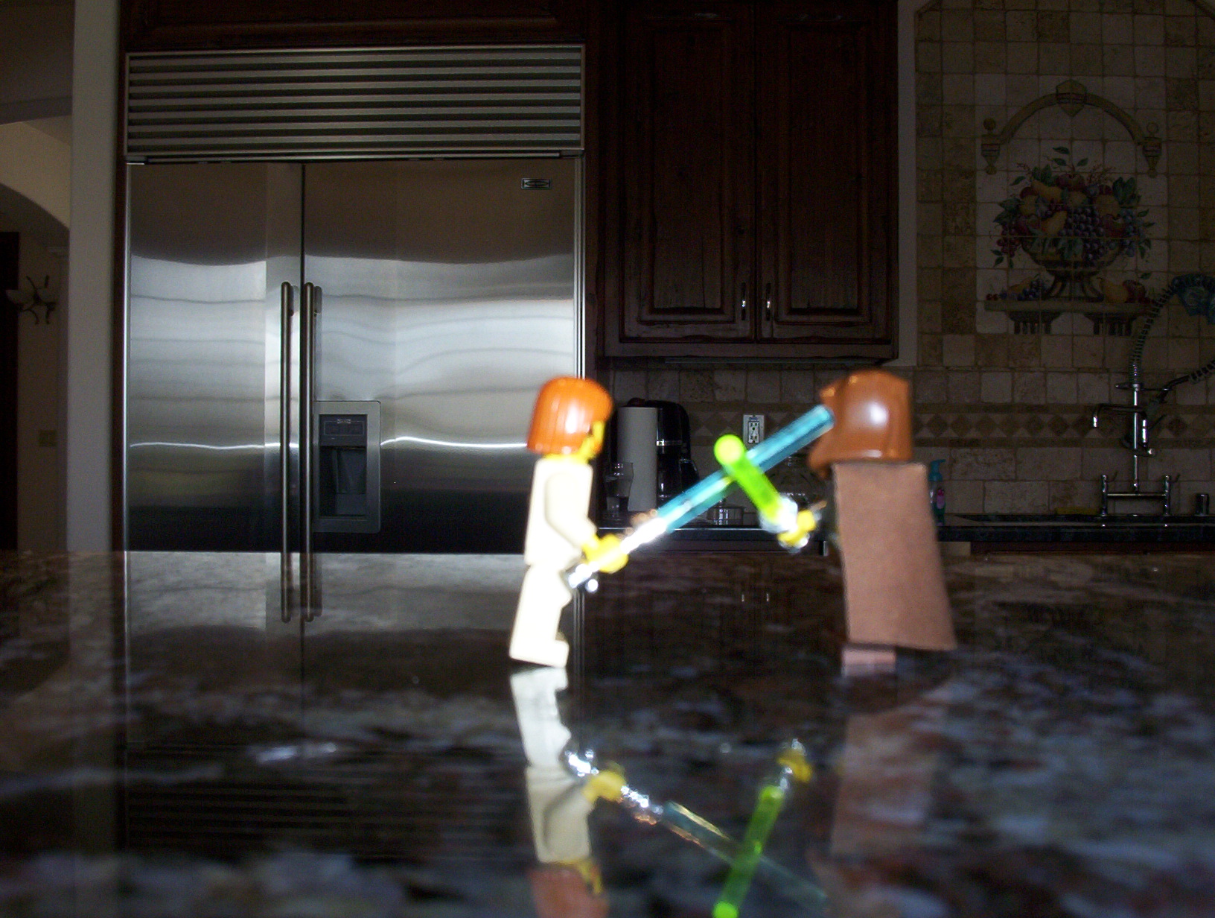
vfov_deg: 37.0
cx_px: 608
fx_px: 1372
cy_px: 459
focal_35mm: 39
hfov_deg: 47.8
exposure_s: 1/30
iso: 140
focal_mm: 6
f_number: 4.5
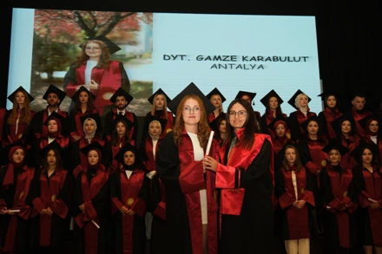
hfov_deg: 54.5
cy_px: 127
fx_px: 371
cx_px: 191
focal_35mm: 35
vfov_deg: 37.8
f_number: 2.8
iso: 1000
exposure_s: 1/160
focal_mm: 23.4
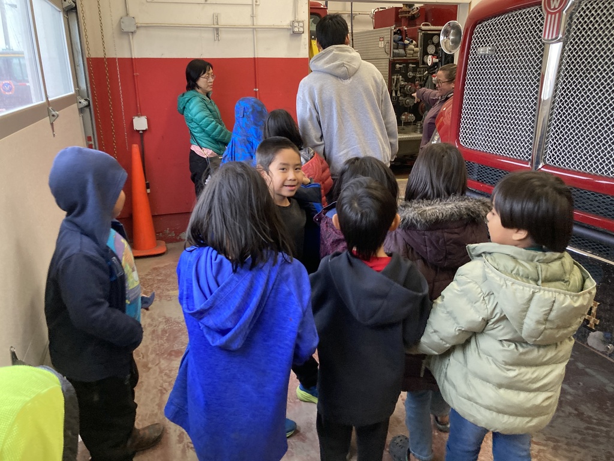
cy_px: 230
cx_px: 307
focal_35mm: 28
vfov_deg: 49.7
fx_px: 497
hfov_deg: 63.4
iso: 320
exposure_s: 1/60
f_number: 1.8
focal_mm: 3.99
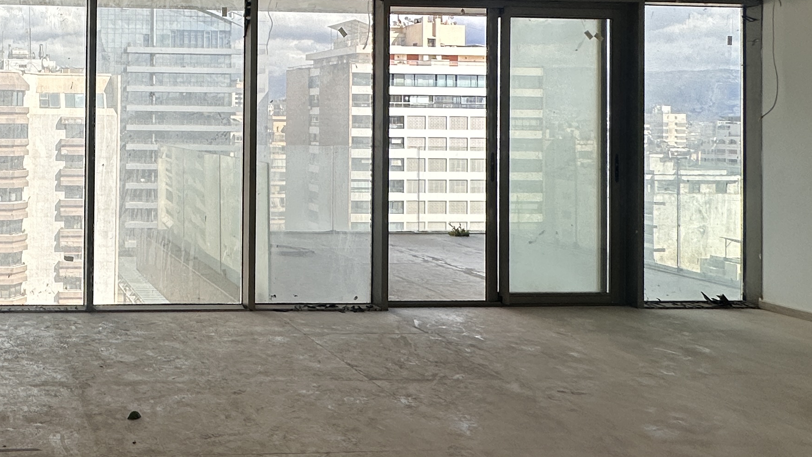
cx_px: 39
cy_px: 103
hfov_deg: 48.7
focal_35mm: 35
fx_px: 754
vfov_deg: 32.9
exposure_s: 1/1304
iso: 50
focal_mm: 2.22
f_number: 2.2
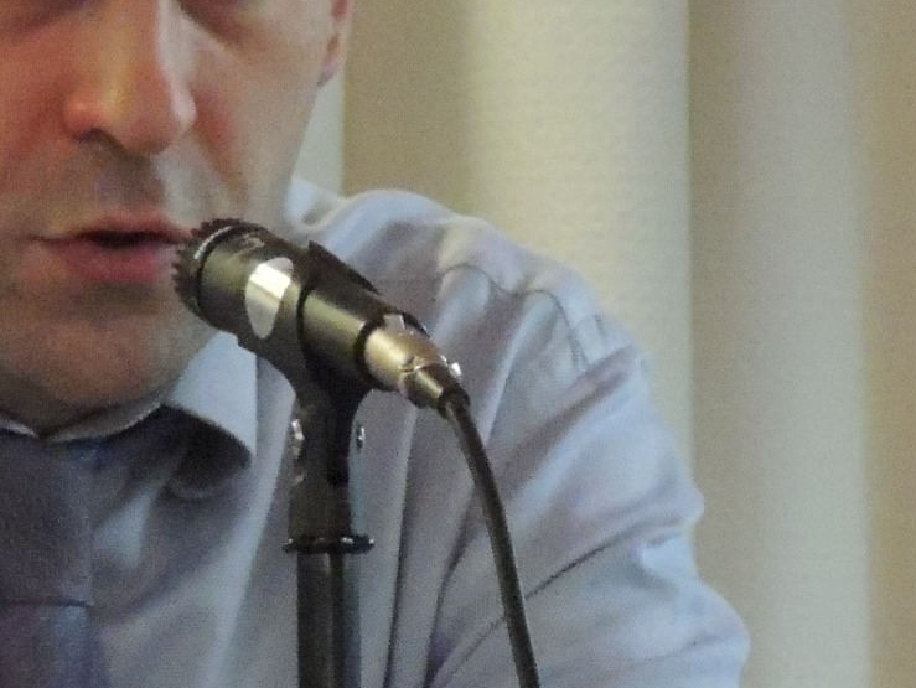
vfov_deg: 1.2
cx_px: -387
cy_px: 434
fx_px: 32537
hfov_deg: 1.6
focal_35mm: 1229
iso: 3200
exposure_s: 1/320
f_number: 4.8
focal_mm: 71.3
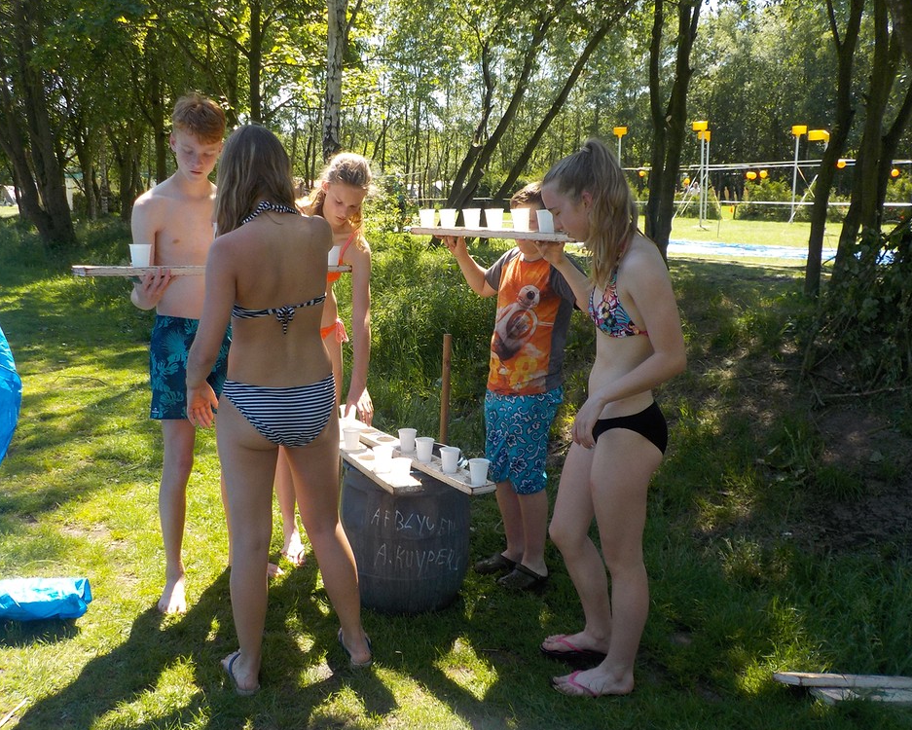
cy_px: 362
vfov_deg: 45.8
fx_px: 864
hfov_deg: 55.6
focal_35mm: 32
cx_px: 421
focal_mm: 4.1
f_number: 3.3
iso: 125
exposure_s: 1/320
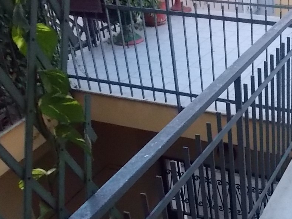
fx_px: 481
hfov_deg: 31.7
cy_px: 152
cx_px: 279
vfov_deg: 25.5
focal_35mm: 57
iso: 400
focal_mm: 4
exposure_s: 1/250
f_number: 2.7
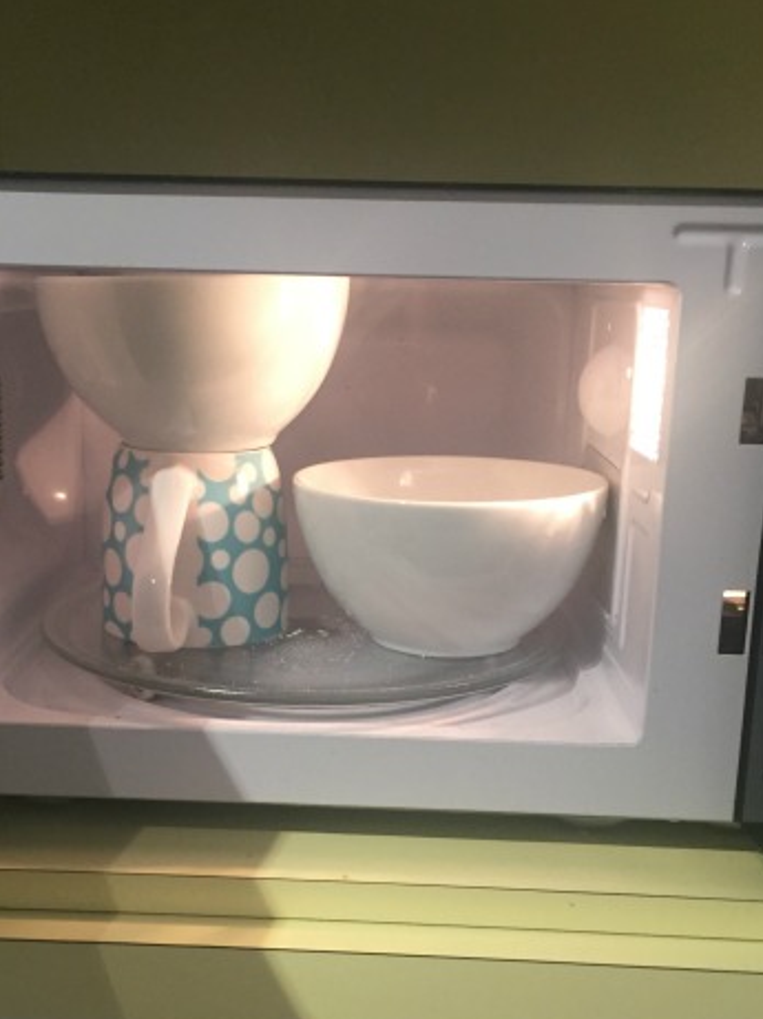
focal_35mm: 42
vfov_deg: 44.7
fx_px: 1236
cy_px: 587
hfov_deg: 34.3
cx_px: 338
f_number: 2.2
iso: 160
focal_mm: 4.15
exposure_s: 1/33
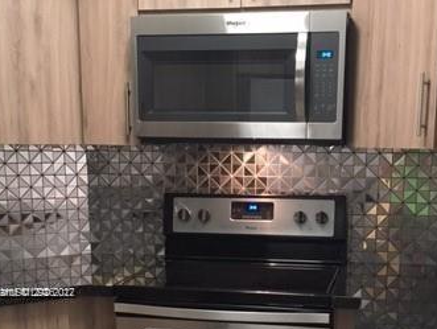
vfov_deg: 25.4
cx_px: 240
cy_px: 293
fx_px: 708
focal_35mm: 56
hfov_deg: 34.3
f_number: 2.2
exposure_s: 1/24
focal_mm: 4.15
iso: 200
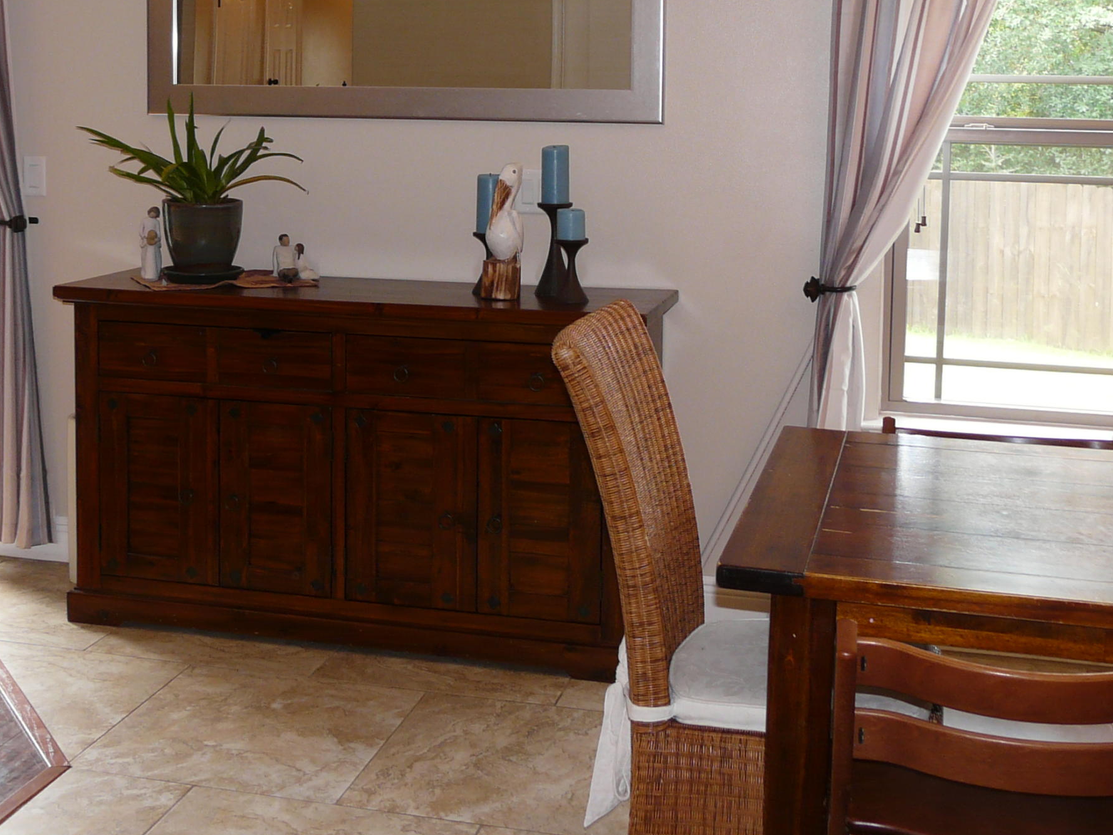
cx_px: 492
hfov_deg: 38.9
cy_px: 140
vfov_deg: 28.9
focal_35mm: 49
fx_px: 1575
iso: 100
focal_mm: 4.7
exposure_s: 1/30
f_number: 2.8
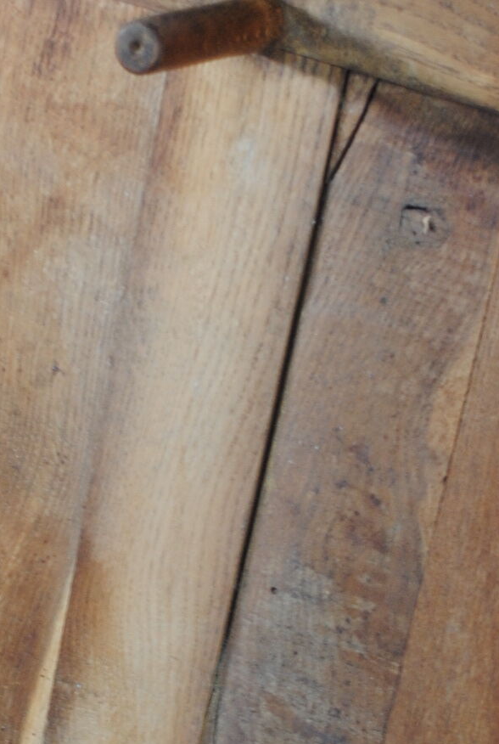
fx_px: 2462
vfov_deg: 16.8
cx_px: 171
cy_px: 741
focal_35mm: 119
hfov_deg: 11.6
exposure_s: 1/30
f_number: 4
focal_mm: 24
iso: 250
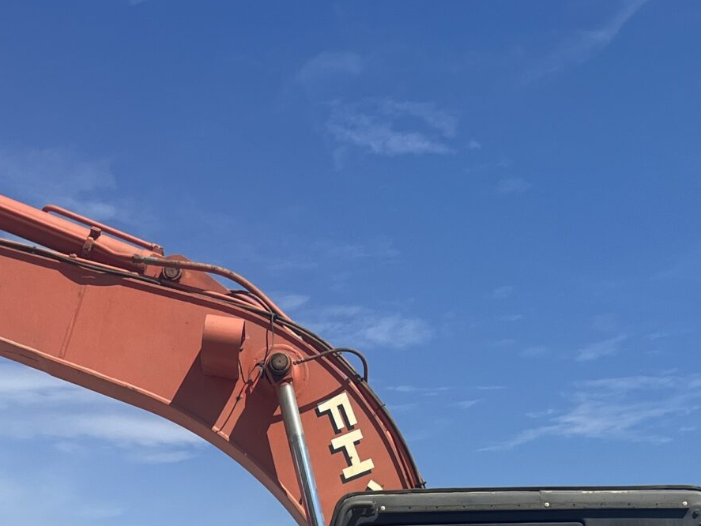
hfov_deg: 25.8
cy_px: 717
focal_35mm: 75
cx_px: 236
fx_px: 1519
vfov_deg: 18.1
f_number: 1.5
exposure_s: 1/6579
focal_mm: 5.7
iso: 50
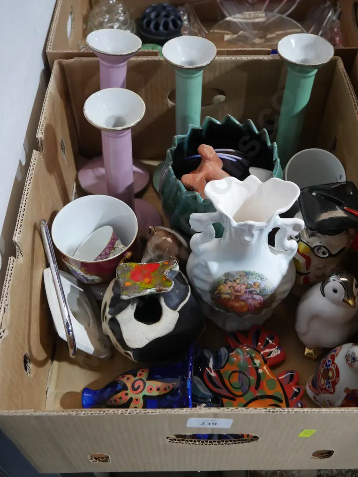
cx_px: 179
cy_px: 238
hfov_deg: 37.8
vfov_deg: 49.0
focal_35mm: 38
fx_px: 524
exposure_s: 1/60
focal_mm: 19
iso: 1250
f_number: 4.1
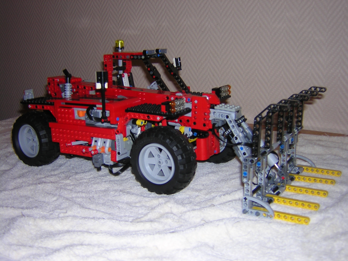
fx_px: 402
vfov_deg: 36.0
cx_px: 174
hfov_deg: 46.8
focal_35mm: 40
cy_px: 130
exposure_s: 1/60.1
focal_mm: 5.2
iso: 100
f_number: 2.7
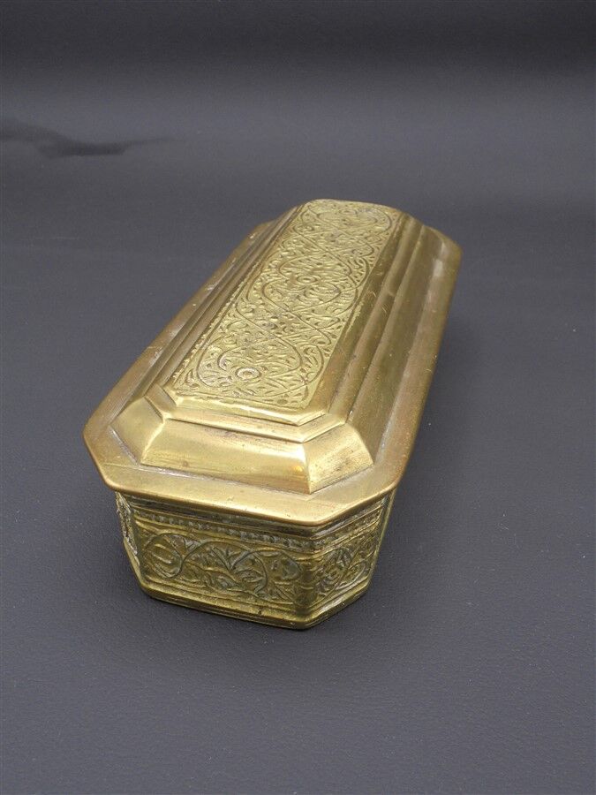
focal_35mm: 38
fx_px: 872
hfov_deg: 37.7
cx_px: 298
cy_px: 398
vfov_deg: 49.0
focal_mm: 6.9
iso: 100
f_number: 4.2
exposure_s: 1/50
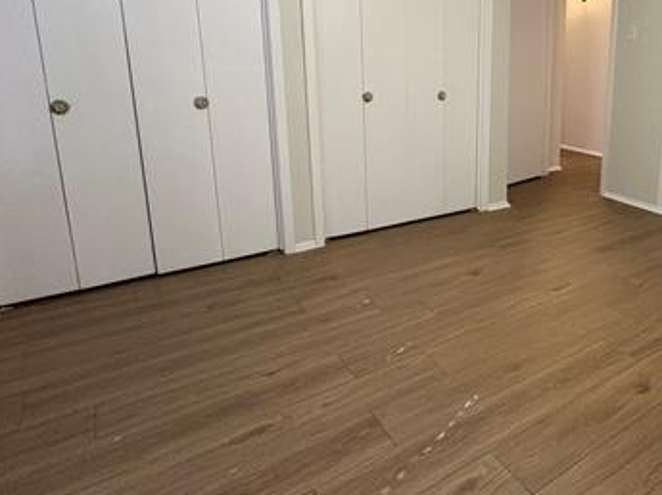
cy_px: 155
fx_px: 497
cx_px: 510
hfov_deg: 62.8
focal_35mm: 26
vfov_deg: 51.7
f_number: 2.2
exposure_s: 1/60
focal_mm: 2.22
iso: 500
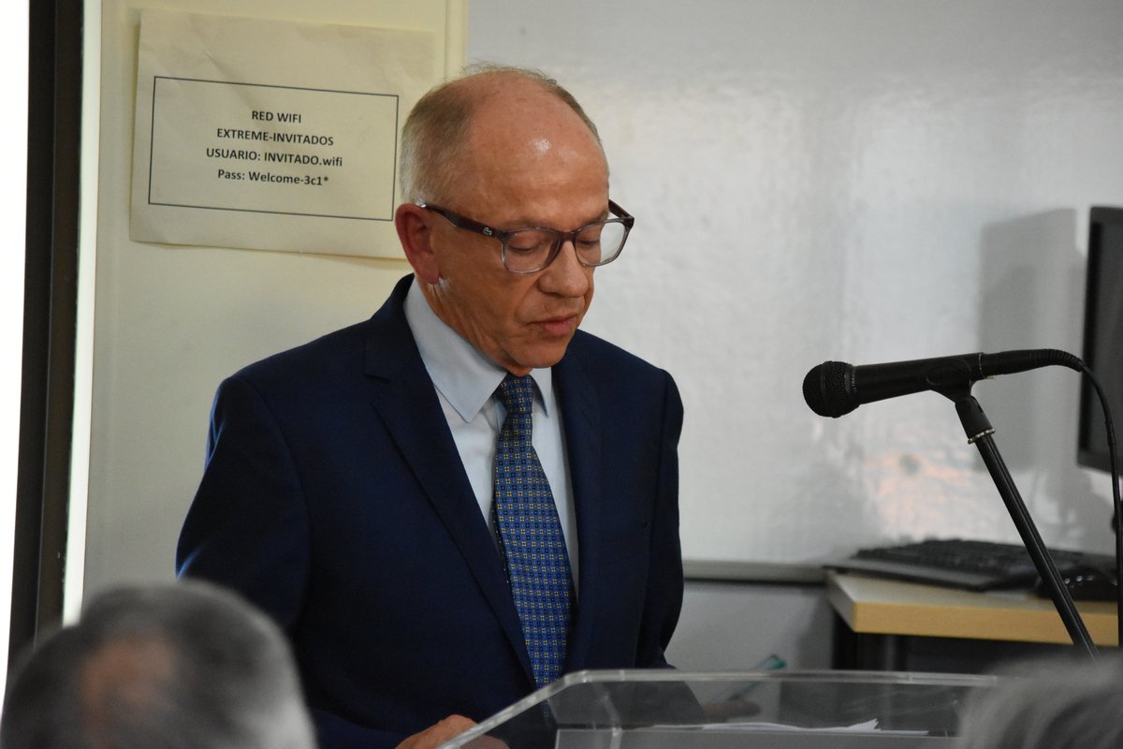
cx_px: 562
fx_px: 6316
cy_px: 374
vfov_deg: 6.8
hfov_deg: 10.2
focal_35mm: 202
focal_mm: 135
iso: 5600
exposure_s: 1/250
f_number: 4.8
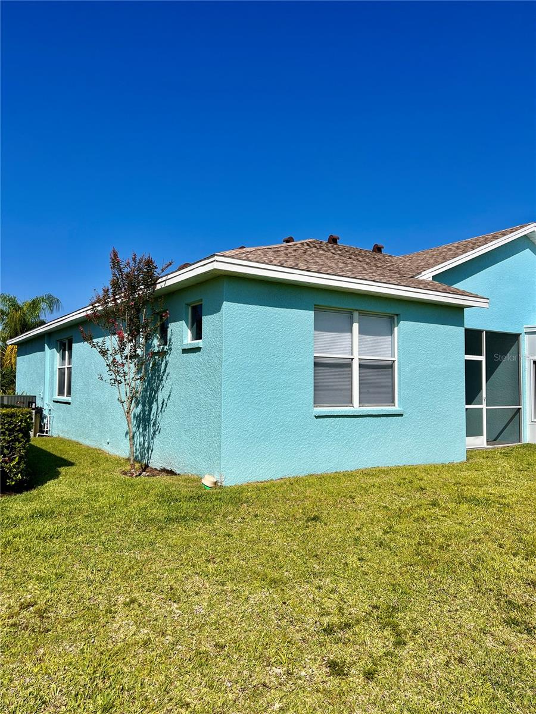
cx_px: 268
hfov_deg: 53.1
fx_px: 537
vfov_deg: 67.3
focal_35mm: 26
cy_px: 357
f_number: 1.5
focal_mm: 5.7
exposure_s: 1/9434
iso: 50
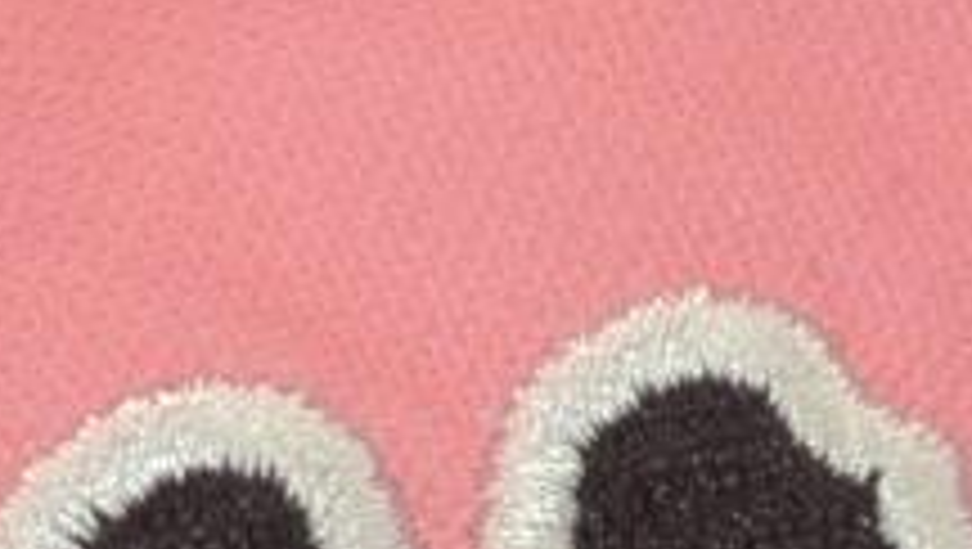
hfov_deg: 5.0
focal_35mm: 432
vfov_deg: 2.8
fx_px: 11135
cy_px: 1089
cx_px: 630
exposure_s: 1/60
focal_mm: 55
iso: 200
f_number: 6.3
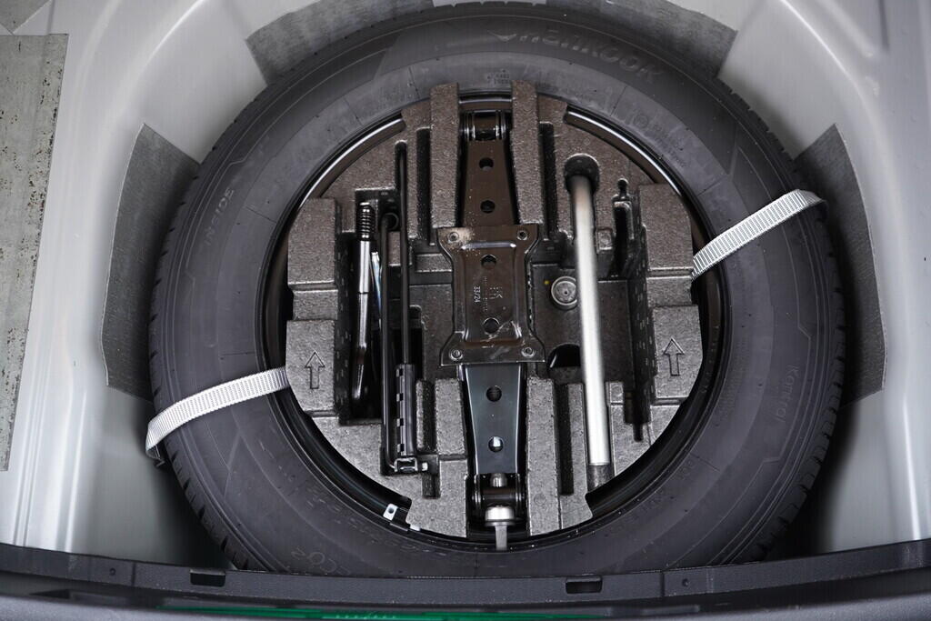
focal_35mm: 36
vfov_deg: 36.9
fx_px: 931
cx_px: 466
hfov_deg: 53.1
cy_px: 310
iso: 500
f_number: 2.8
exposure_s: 1/40
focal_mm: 24
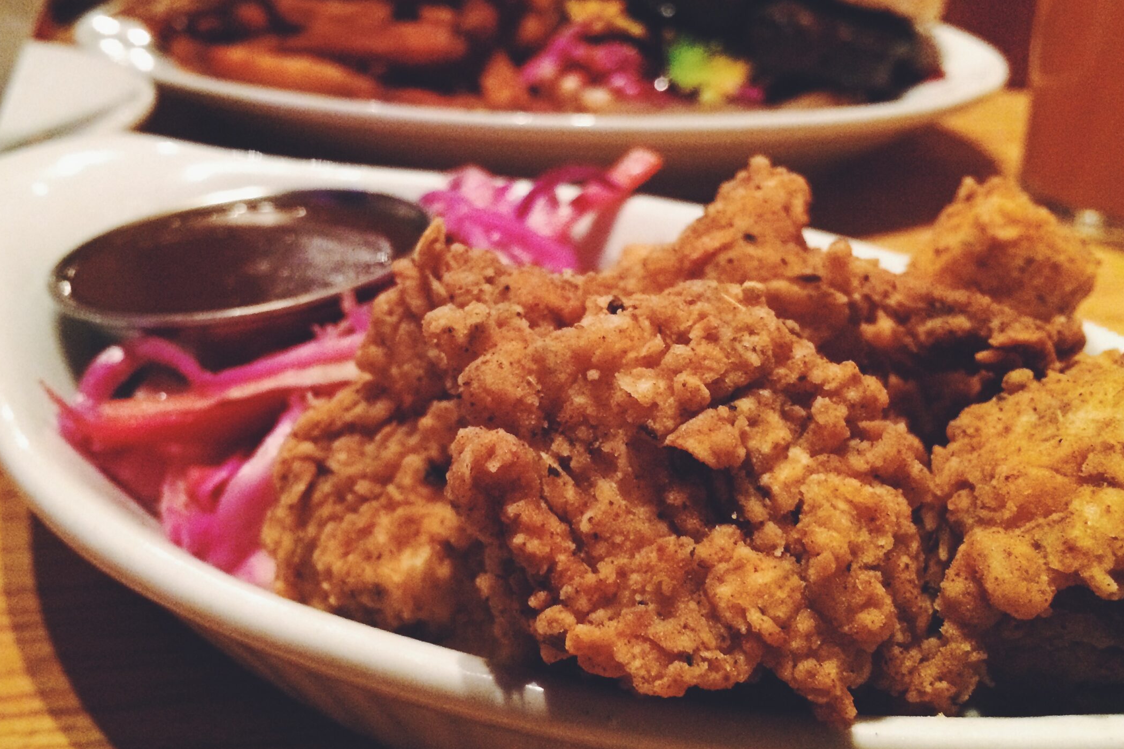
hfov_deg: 50.7
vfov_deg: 35.0
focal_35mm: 38
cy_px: 342
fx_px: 1186
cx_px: 527
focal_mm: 4.12
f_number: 2.2
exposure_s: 1/15
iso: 500
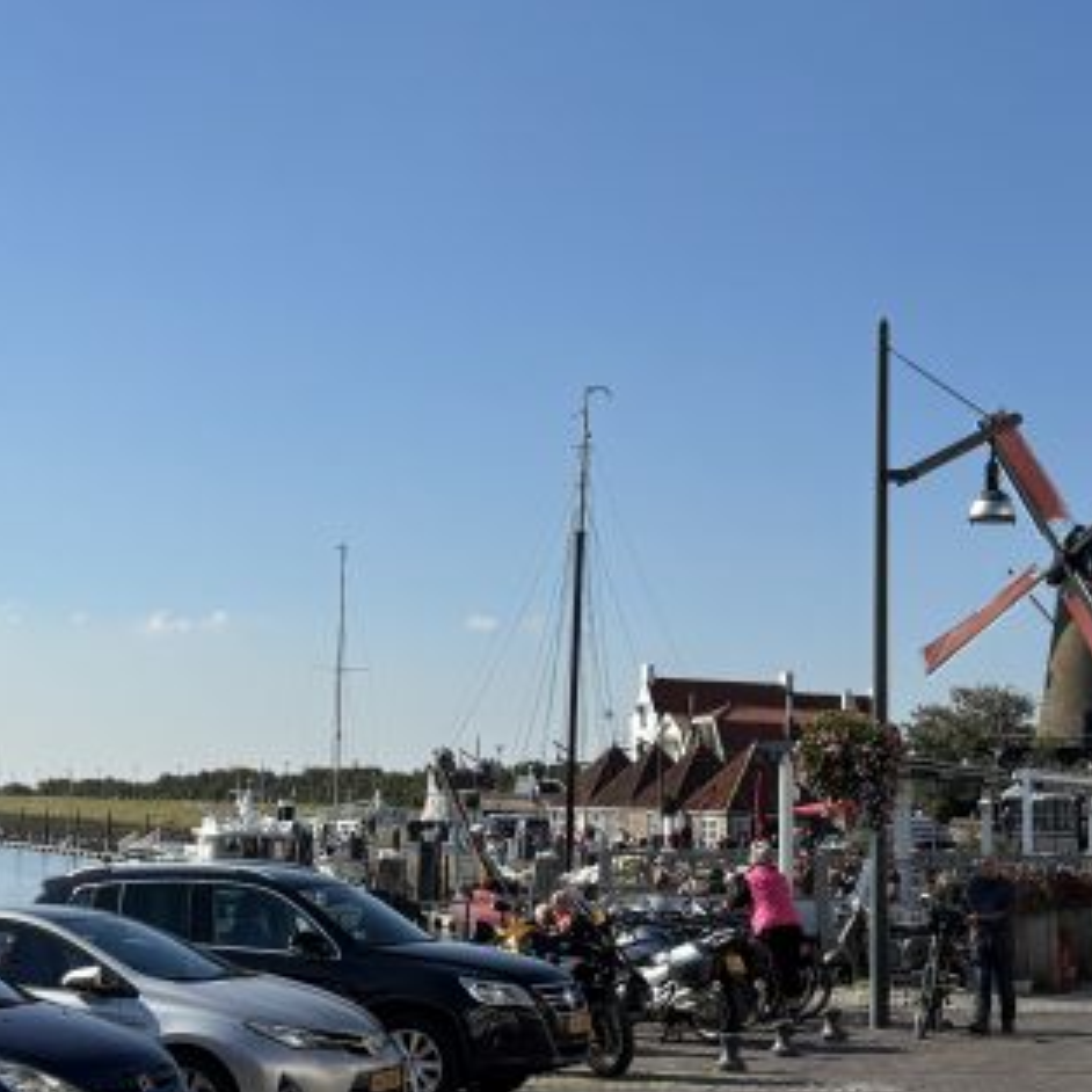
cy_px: 522
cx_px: 257
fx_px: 2677
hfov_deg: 22.8
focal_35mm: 75
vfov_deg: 23.1
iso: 50
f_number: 1.6
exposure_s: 1/5348
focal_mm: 5.96
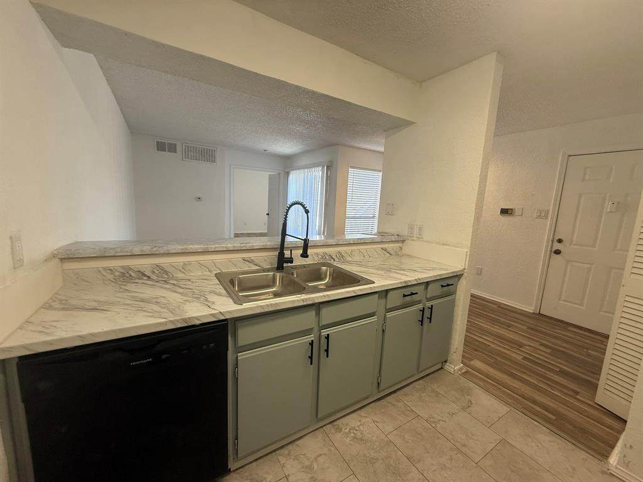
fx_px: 260
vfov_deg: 85.7
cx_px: 322
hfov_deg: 102.1
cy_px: 241
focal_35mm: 14
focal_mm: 2.22
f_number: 2.2
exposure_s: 1/120
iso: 125
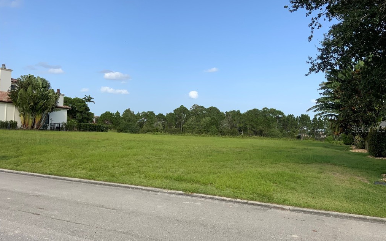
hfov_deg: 61.2
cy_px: 129
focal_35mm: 31
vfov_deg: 40.6
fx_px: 326
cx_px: 192
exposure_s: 1/1168
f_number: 1.8
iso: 16
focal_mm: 3
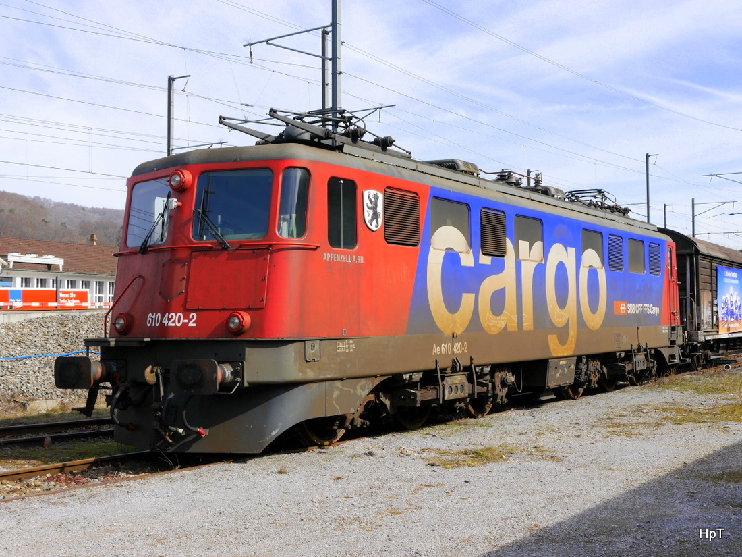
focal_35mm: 48
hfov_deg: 39.7
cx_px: 371
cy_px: 278
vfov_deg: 30.3
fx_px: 1029
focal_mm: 24
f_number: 8
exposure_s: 1/320
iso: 160
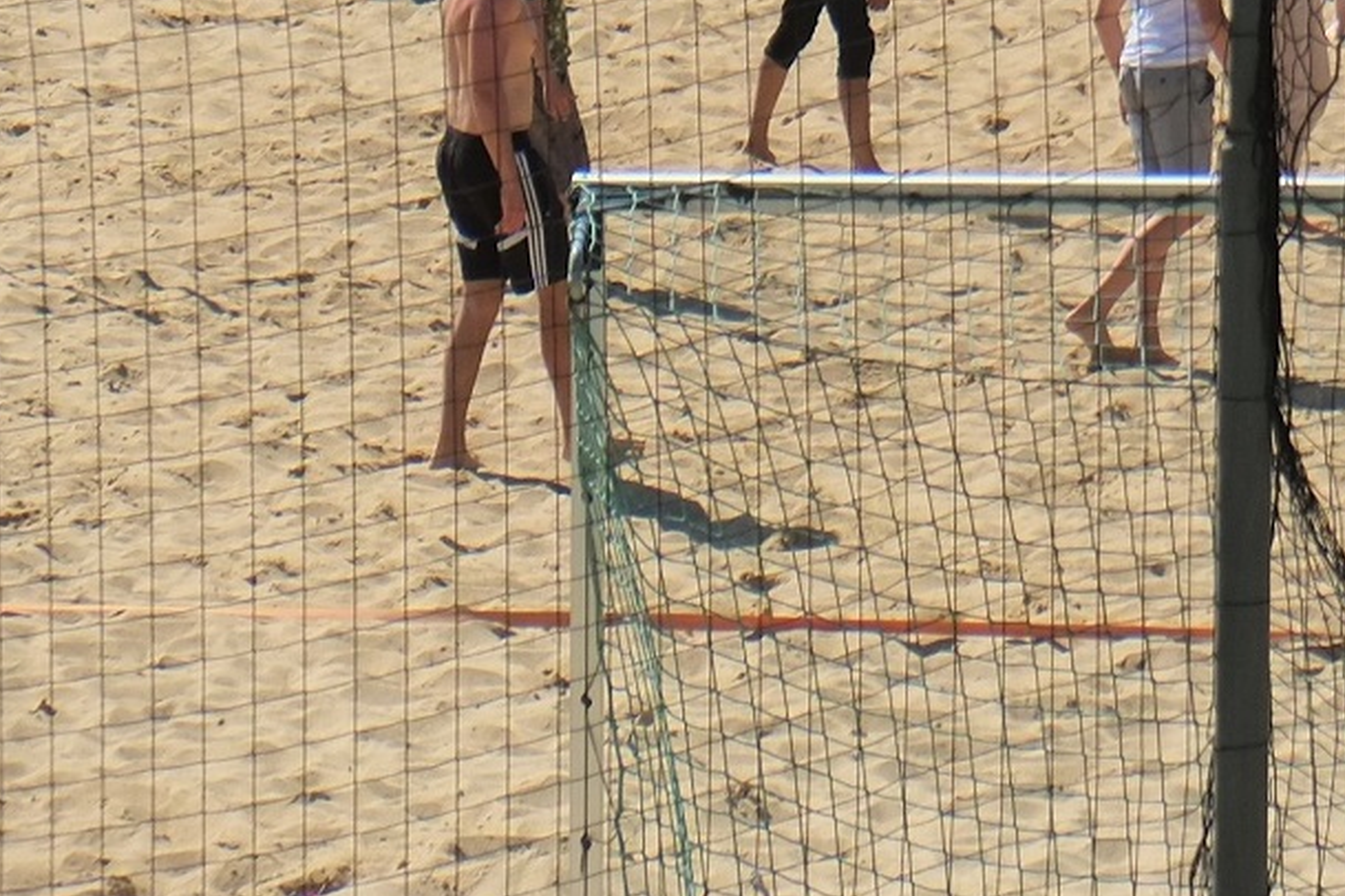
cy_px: -911
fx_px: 12739
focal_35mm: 341
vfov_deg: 4.0
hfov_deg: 5.9
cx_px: 2337
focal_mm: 55
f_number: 5
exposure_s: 1/2200
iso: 400
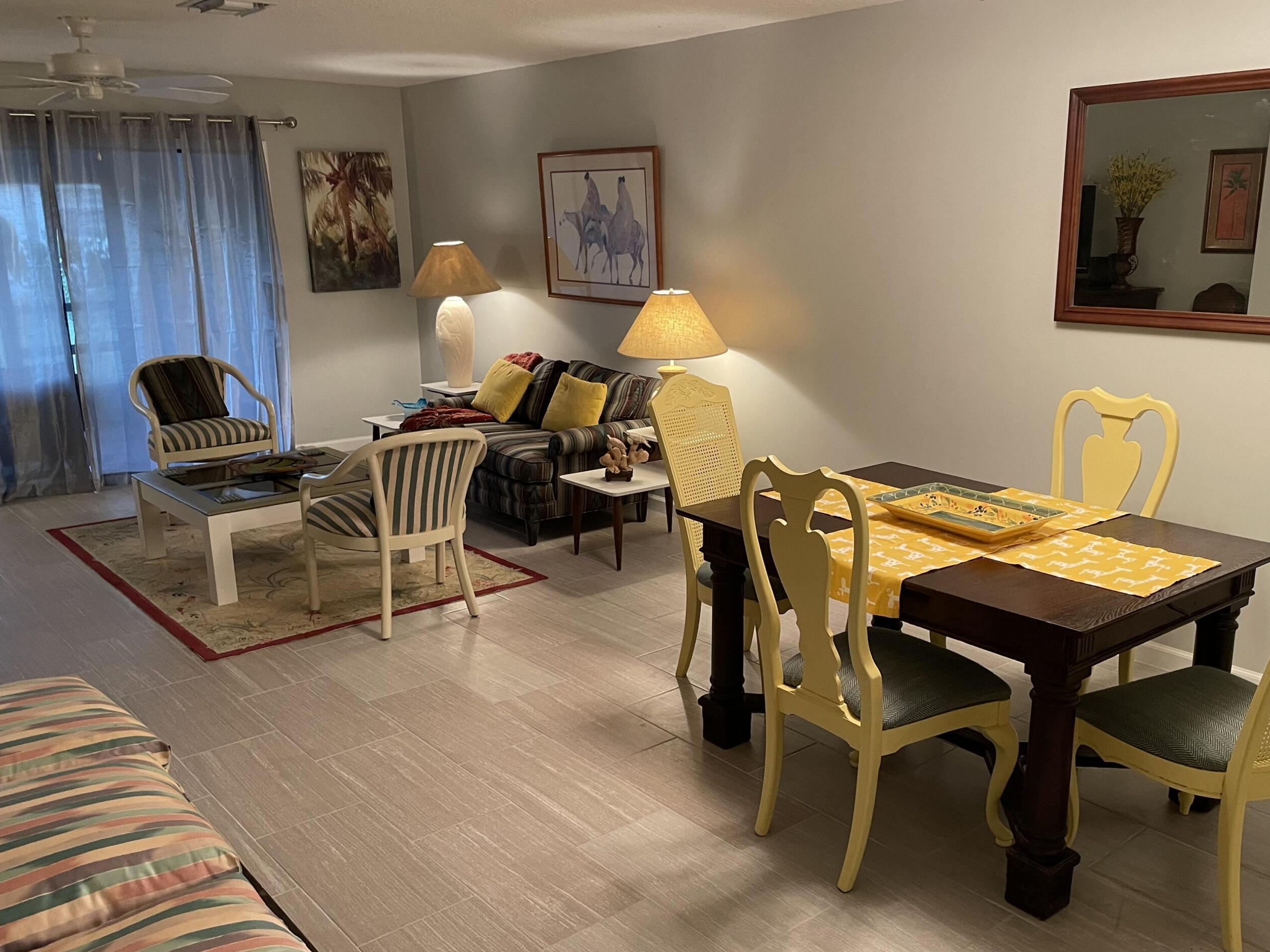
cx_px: 687
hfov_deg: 58.3
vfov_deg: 45.4
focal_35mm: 31
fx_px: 1137
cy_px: 515
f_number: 1.6
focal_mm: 4.2
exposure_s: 1/60
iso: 250
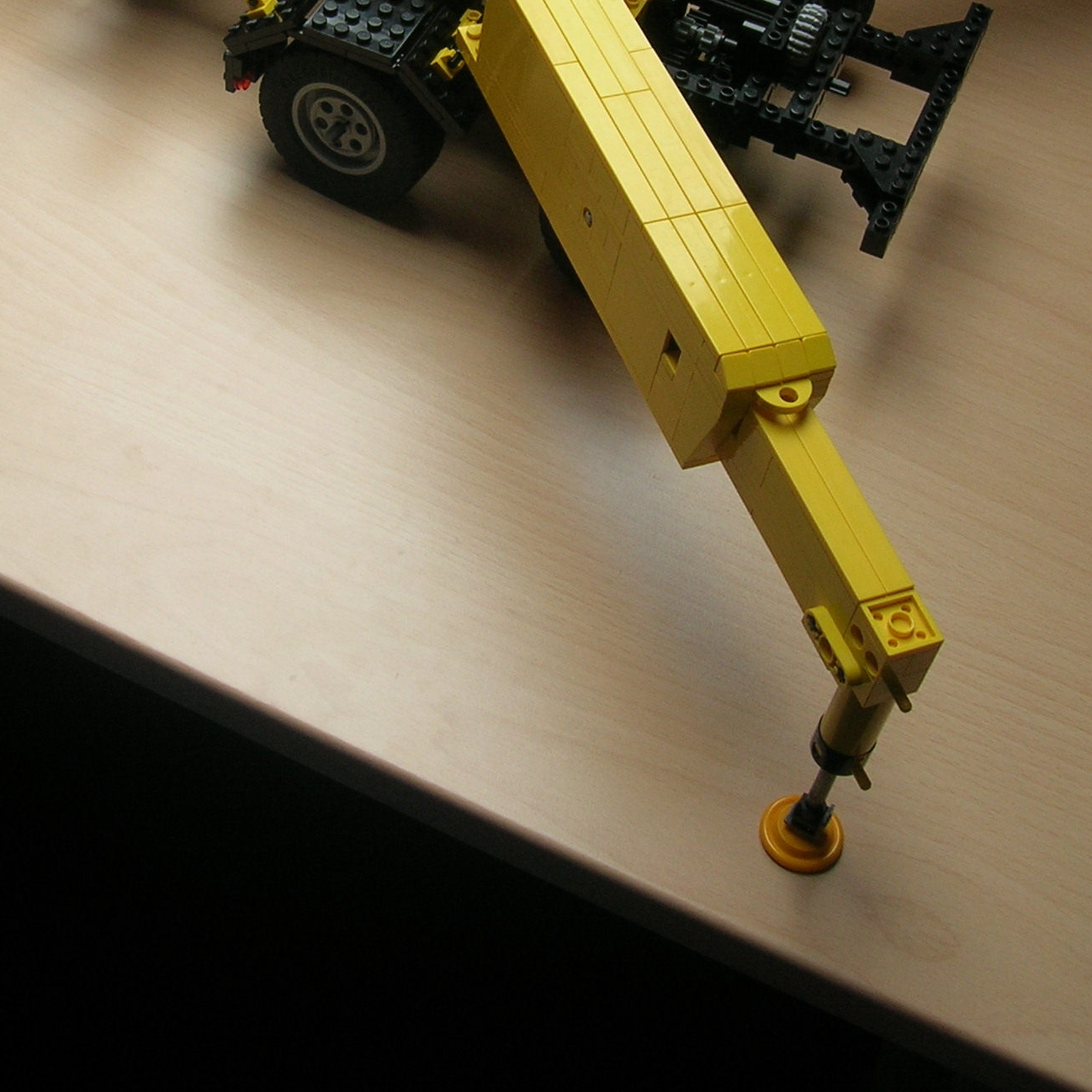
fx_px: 2141
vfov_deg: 28.2
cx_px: 401
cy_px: 284
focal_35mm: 60
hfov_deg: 28.5
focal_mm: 5.7
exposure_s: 1/30.5
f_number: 4.9
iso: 50
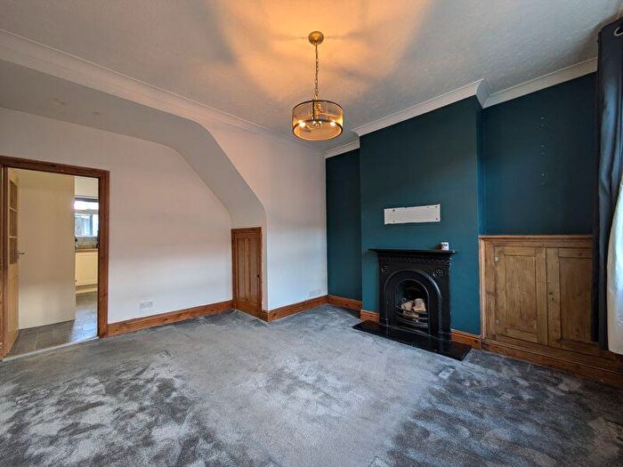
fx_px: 252
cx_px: 312
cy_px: 234
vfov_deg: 85.7
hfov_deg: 102.1
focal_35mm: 14
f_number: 2.2
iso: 89
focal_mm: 1.83
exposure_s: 1/25
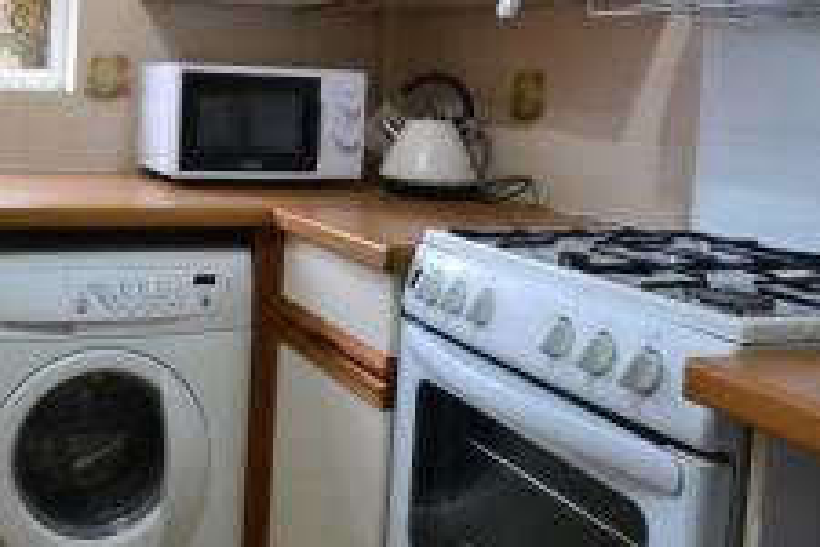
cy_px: 111
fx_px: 865
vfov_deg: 34.0
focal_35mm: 38
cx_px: 197
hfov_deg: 48.6
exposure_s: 1/60
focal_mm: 12
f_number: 5.6
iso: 800
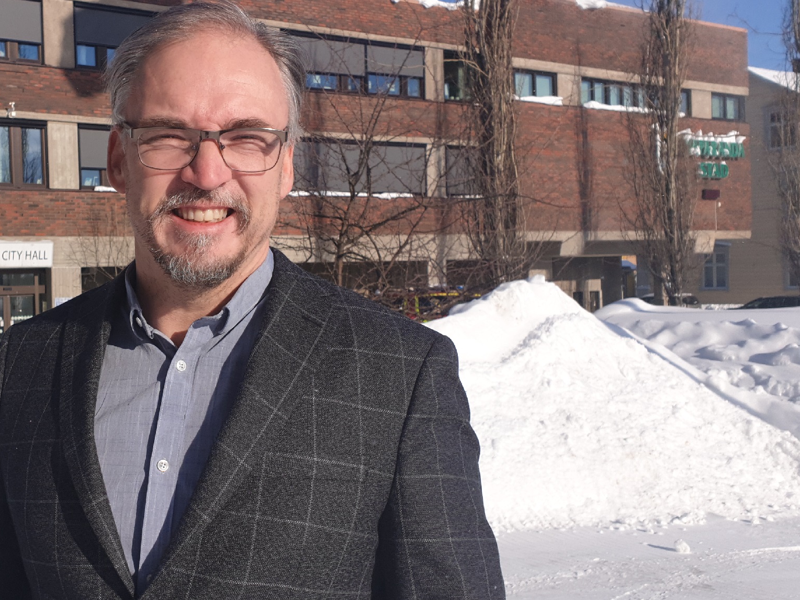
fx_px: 786
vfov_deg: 41.8
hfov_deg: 53.1
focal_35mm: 34
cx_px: 278
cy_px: 275
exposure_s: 1/3096
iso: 50
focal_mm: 4.3
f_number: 2.4
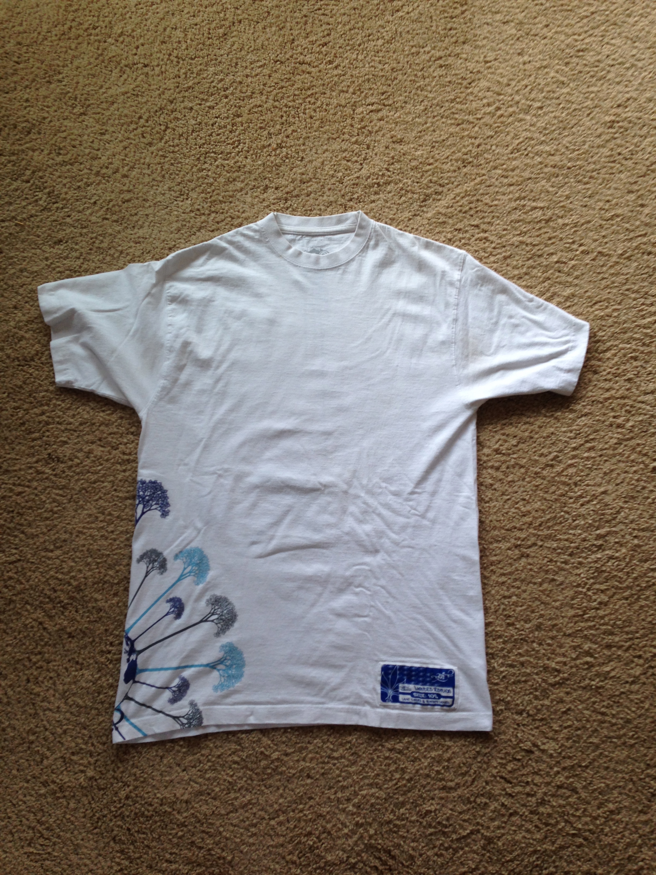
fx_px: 834
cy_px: 438
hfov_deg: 42.9
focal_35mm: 33
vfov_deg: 55.4
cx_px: 328
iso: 50
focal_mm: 4.12
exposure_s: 1/24
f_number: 2.4
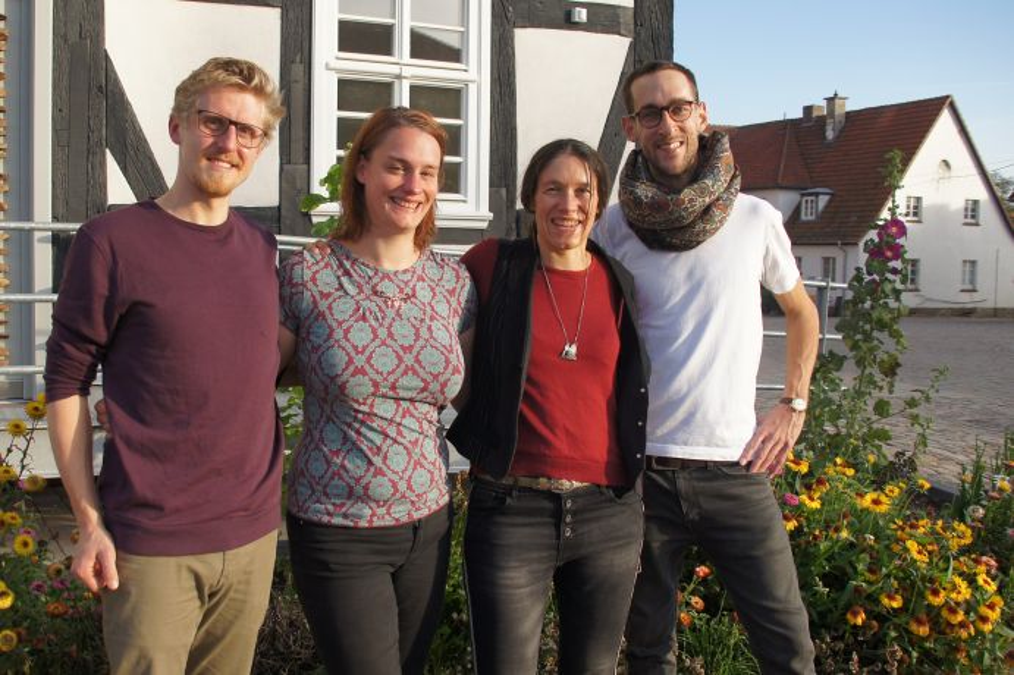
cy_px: 338
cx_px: 507
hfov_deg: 67.4
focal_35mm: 27
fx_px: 760
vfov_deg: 47.9
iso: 100
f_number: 4.5
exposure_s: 1/250
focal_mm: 18
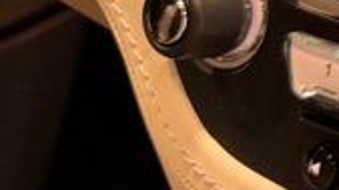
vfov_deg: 7.4
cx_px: 963
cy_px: -194
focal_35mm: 158
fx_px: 1420
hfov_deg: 10.4
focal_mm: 6.76
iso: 200
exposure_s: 1/49
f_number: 1.78
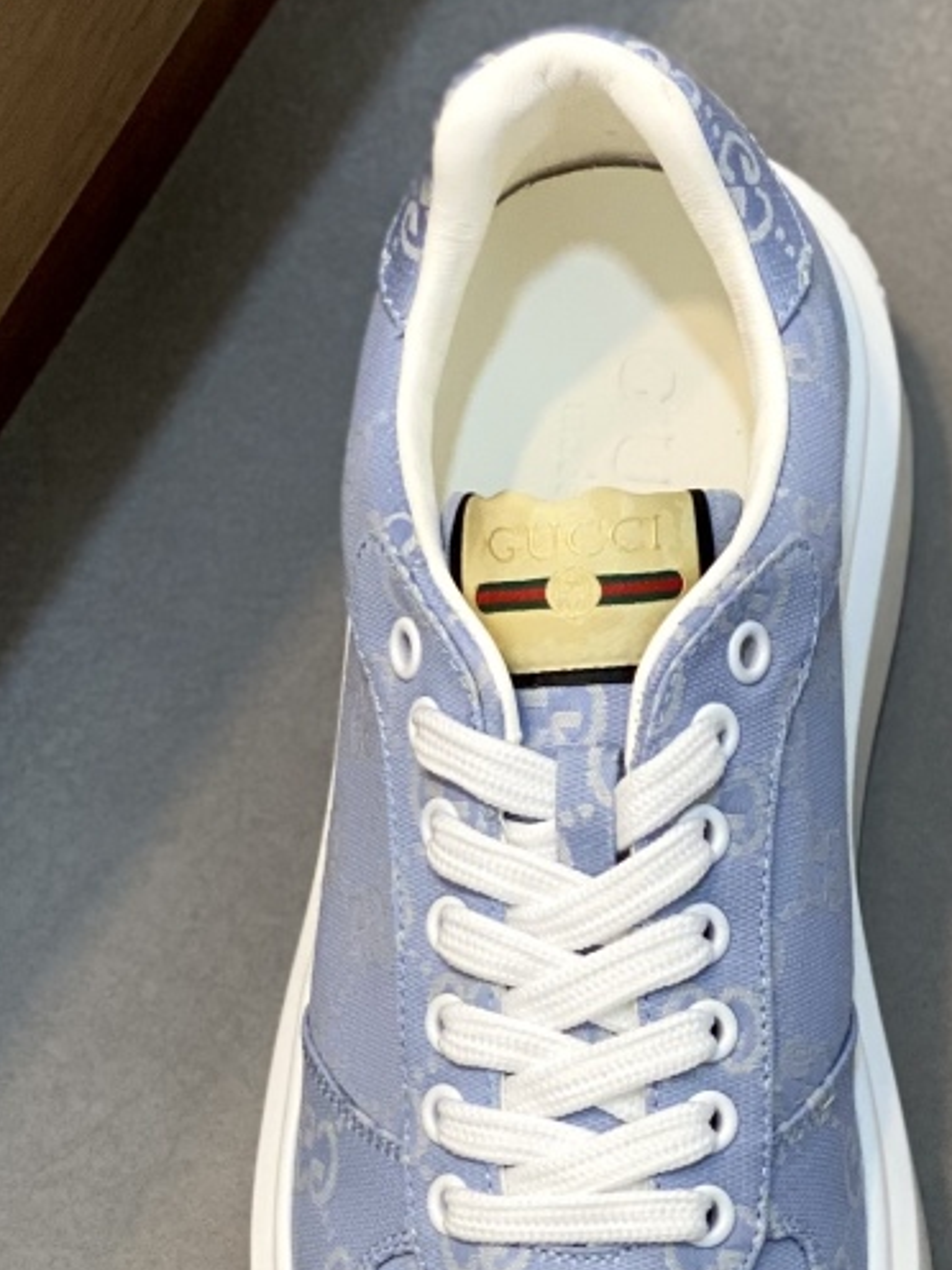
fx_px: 5537
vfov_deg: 12.9
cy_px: 1196
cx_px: 903
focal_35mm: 151
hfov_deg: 9.8
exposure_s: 1/100
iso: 80
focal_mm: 6
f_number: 2
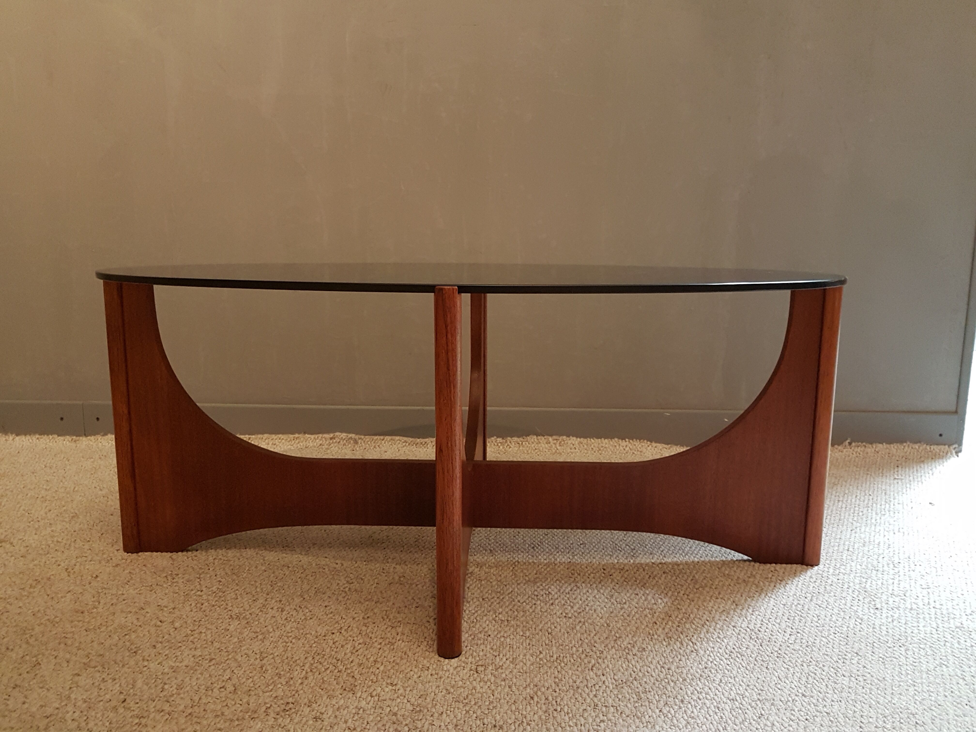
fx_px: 733
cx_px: 488
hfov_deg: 67.3
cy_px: 366
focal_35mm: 26
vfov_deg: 53.1
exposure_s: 1/17
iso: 250
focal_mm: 4.2
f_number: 1.7
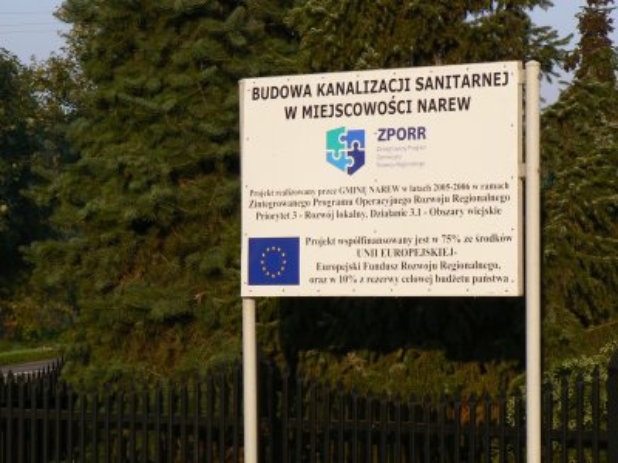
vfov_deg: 9.6
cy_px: 232
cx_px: 309
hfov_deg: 12.8
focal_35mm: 154
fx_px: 2749
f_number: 5.6
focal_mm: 25.7
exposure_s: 1/400
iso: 80
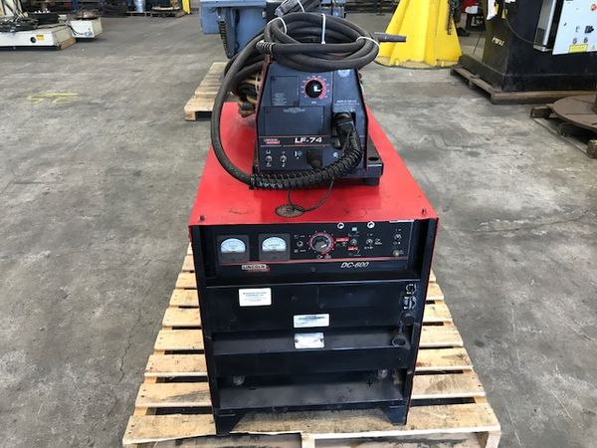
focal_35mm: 28
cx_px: 298
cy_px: 224
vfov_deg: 49.7
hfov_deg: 63.4
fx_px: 483
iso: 25
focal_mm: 3.99
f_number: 1.8
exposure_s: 1/30
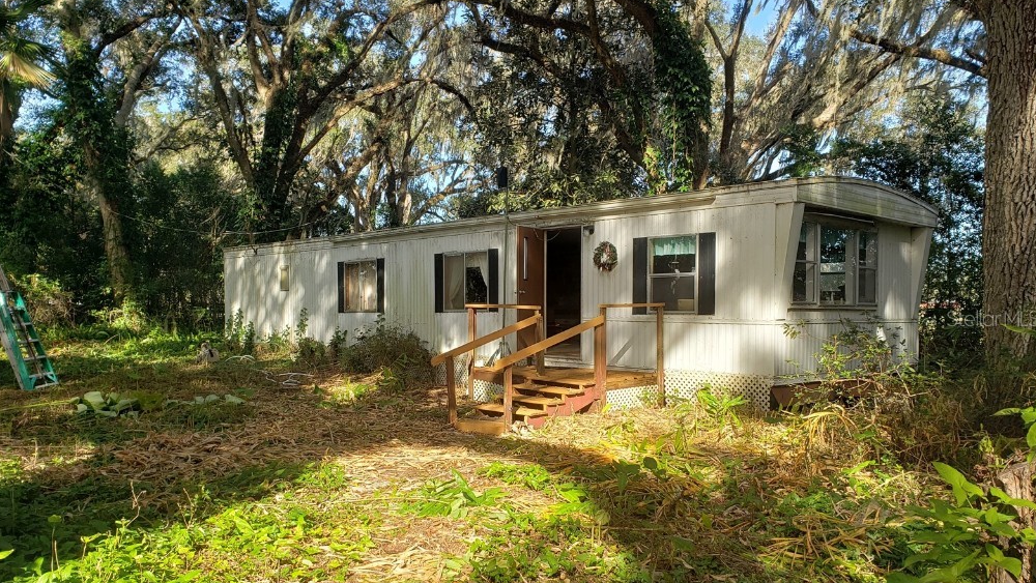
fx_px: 797
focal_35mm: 29
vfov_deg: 40.2
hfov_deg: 66.1
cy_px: 318
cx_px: 514
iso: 50
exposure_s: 1/402
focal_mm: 4.3
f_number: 2.4
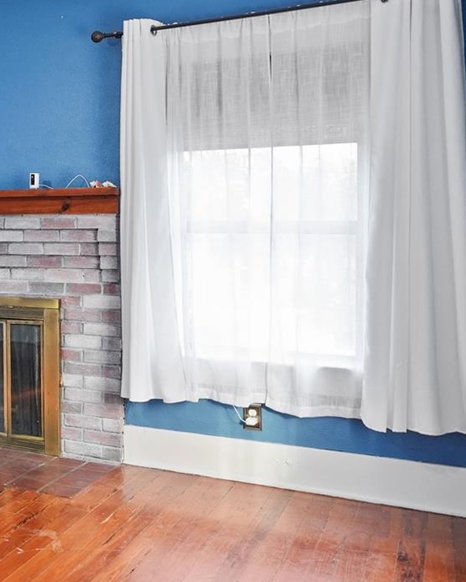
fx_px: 741
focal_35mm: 43
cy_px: 384
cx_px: -106
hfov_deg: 29.5
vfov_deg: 42.4
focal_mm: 20
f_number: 1.8
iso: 640
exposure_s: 1/100
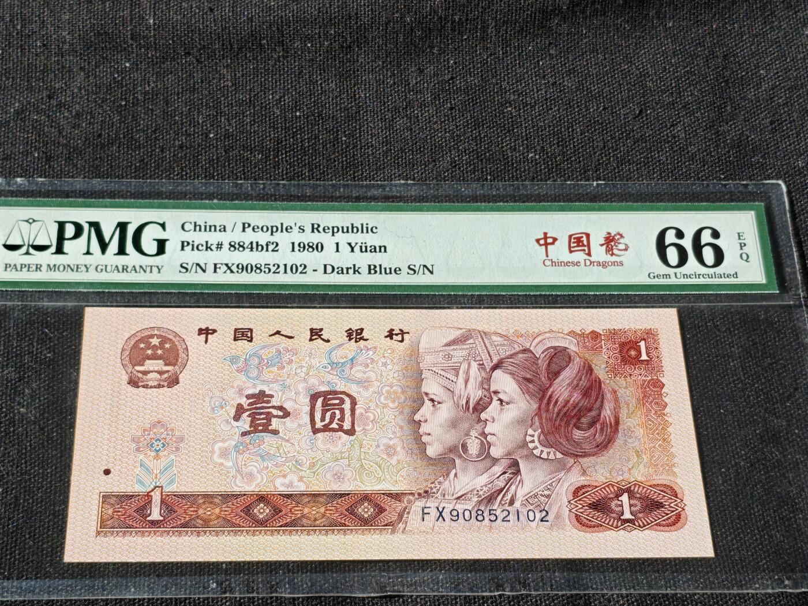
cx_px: 404
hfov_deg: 29.8
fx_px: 1517
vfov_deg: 22.6
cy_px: 303
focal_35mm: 65
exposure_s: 1/1967
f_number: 1.5
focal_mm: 4.94
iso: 50
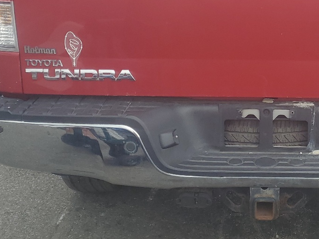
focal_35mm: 61
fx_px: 562
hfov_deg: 30.7
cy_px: 35
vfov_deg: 23.5
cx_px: 265
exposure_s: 1/1429
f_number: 1.5
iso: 50
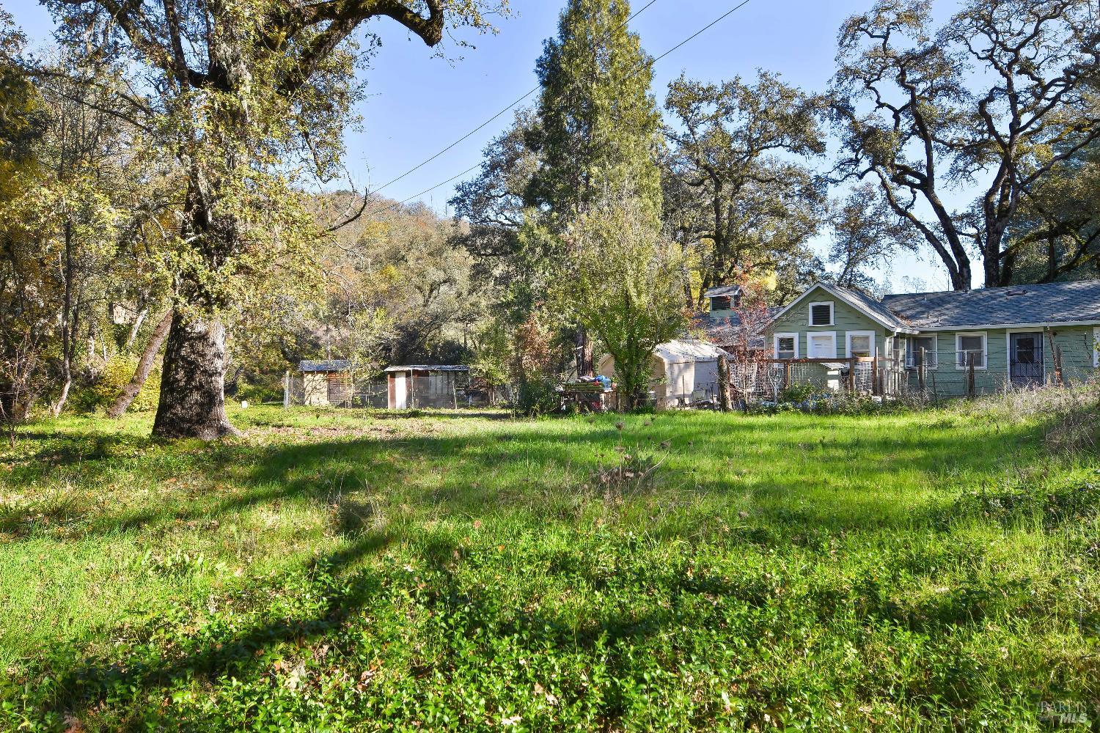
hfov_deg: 81.2
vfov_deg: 59.5
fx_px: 642
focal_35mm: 21
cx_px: 550
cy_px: 366
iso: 100
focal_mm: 14
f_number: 5.6
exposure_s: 1/125
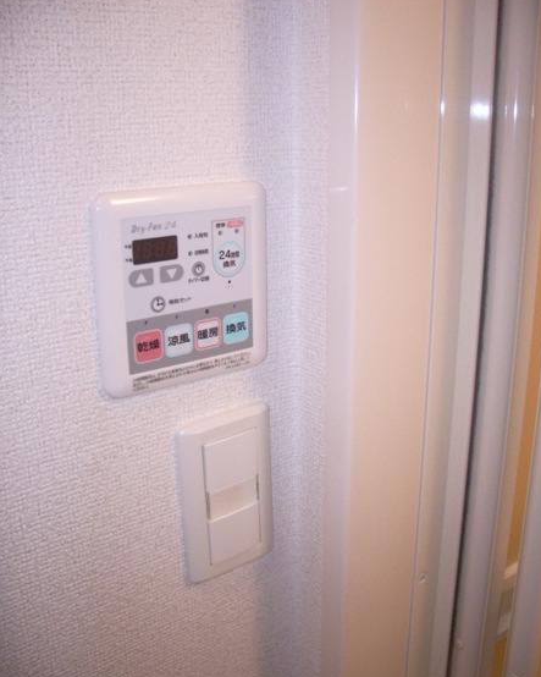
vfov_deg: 49.1
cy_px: 334
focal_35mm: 37
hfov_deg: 40.1
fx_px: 741
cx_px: 274
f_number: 2.6
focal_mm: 5.8
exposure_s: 1/40
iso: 160
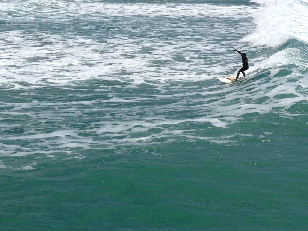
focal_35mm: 89
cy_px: 74
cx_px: 203
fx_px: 792
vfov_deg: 16.6
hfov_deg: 21.9
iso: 100
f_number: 8
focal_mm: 10.1
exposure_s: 1/640
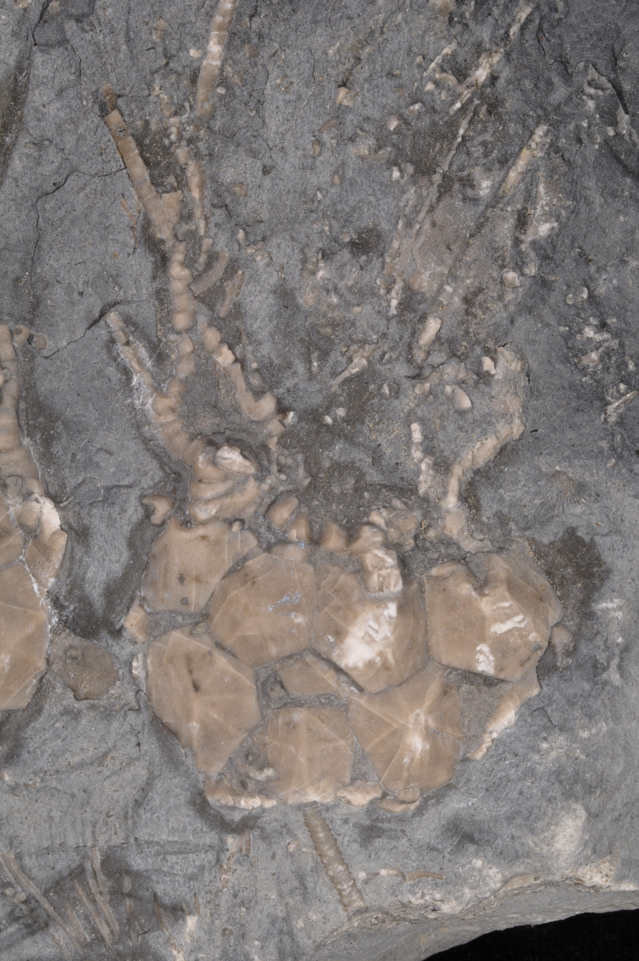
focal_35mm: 90
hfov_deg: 15.2
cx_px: 320
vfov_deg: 22.6
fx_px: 2402
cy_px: 480
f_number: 36
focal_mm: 60
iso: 200
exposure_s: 1/8
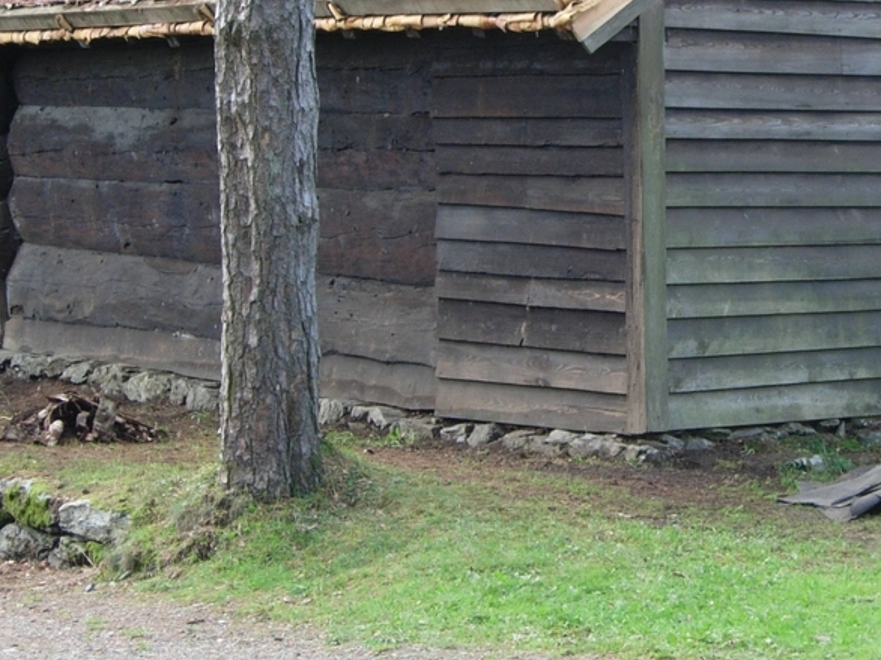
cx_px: 719
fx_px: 3180
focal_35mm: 125
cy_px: 140
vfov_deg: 11.8
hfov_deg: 15.7
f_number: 3.5
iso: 64
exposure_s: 1/58.6
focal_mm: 12.7
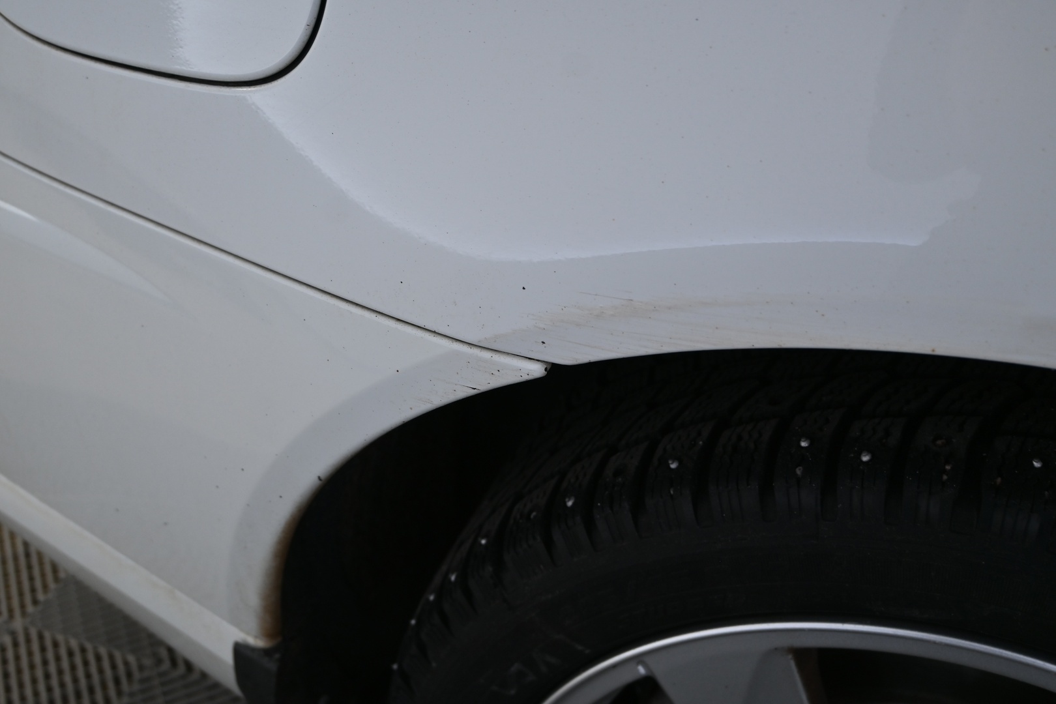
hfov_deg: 49.6
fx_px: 1144
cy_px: 352
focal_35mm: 39
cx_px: 528
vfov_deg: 34.2
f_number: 4.5
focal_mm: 26
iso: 220
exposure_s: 1/25
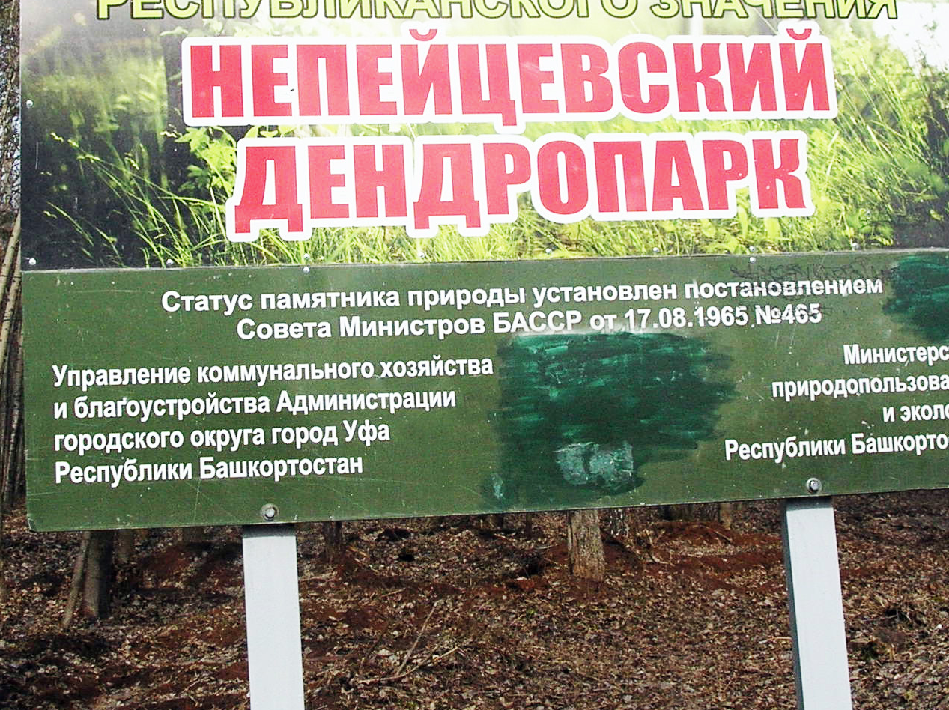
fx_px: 1780
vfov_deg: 22.4
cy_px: 228
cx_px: 460
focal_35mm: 65
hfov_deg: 29.8
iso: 50
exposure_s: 1/865
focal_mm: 6
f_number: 3.7
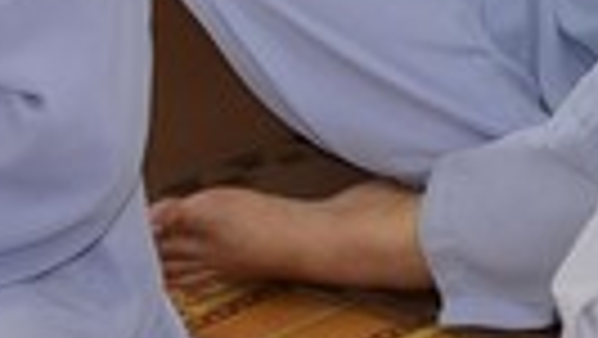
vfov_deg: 4.1
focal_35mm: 297
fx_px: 4712
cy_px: -315
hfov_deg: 7.2
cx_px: 742
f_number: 4
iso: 500
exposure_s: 1/100
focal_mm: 58
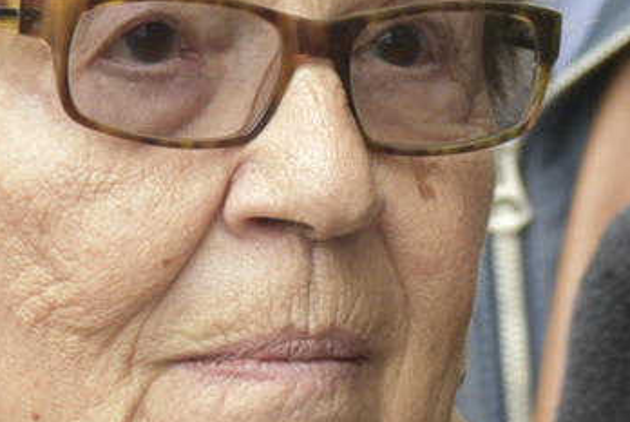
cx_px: 876
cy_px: 43
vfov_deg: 2.0
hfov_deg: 3.0
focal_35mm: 689
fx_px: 12073
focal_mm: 120
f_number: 5
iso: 1600
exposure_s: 1/100
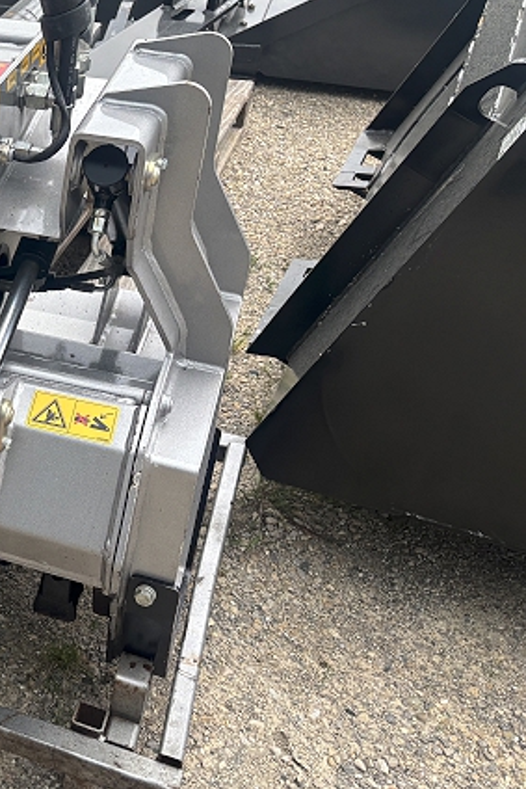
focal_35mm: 51
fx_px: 1117
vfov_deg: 38.7
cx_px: -195
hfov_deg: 22.9
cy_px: 305
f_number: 1.6
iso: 50
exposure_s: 1/736
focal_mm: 5.96
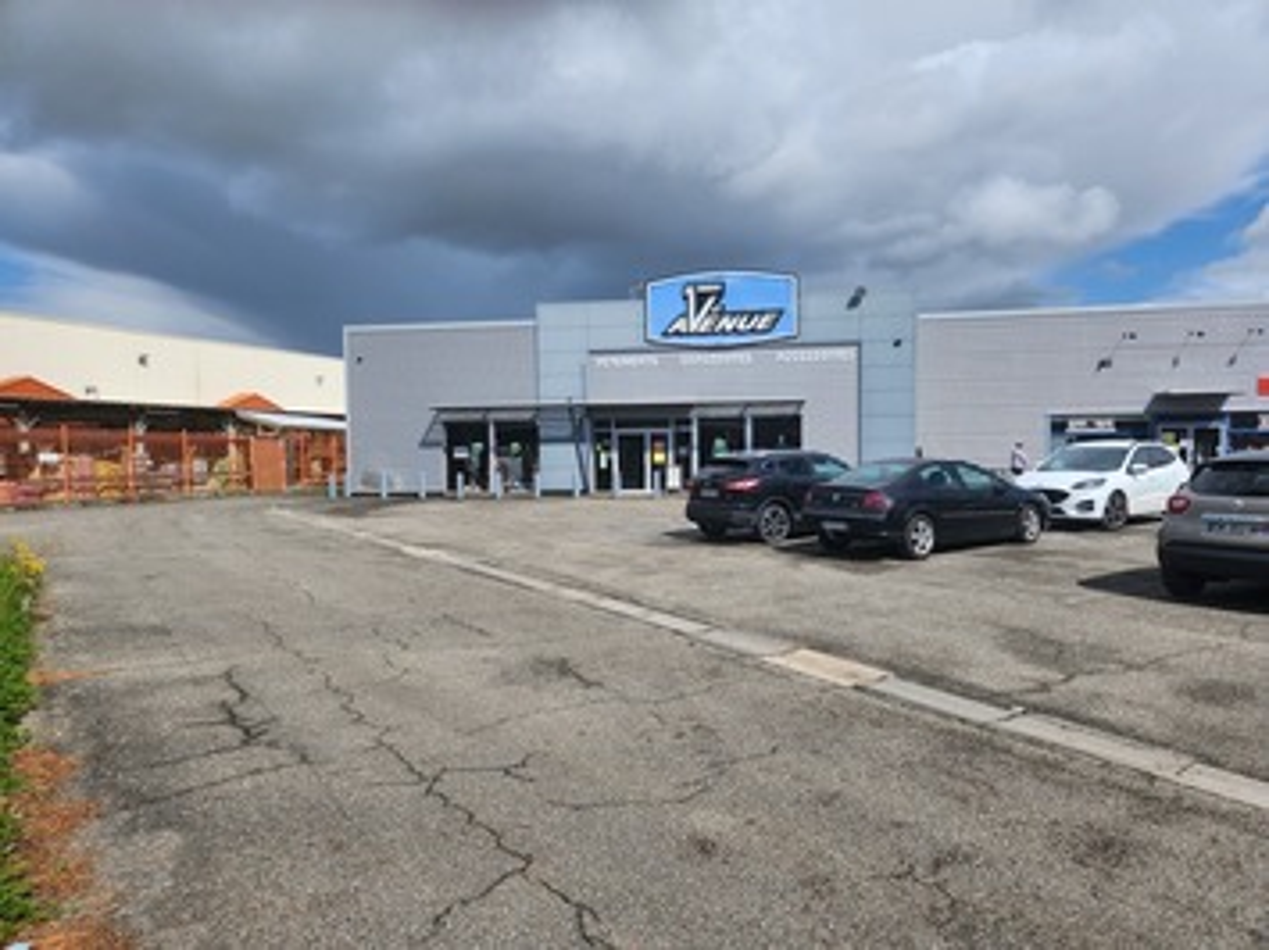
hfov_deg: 73.9
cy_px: 475
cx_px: 634
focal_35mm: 23
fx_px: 843
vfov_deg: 58.9
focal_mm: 5.4
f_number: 1.8
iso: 20
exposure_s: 1/2391
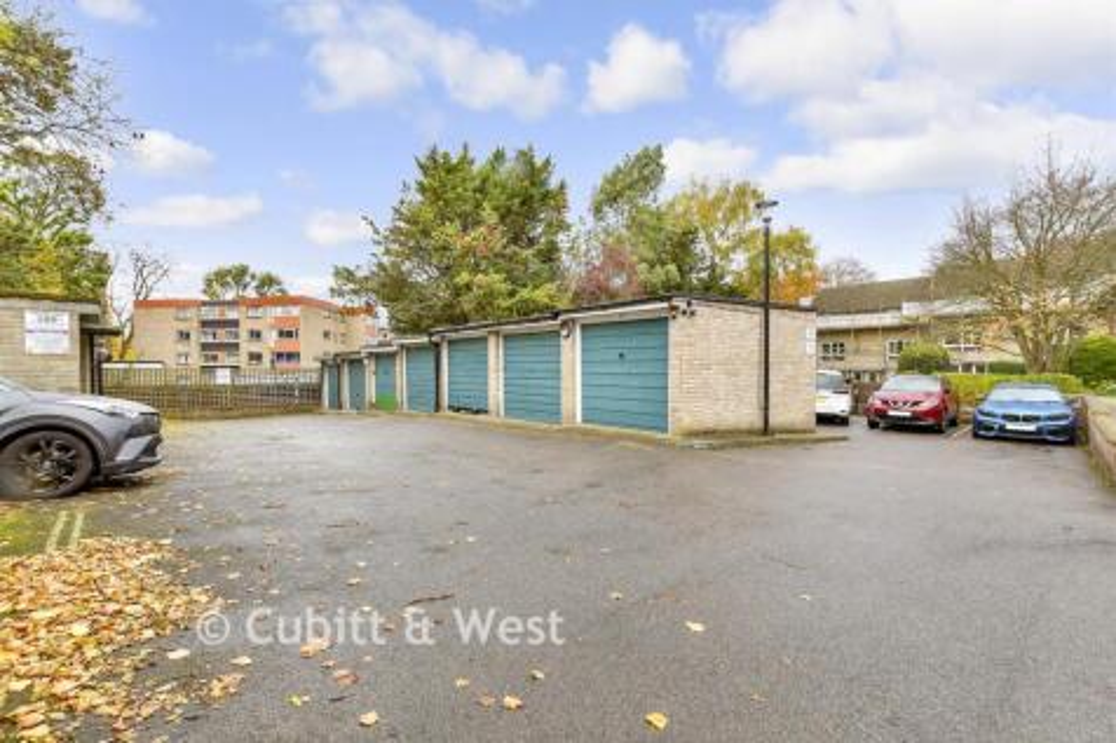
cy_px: 372
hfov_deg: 100.4
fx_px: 465
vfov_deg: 77.3
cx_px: 558
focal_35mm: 15
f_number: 8
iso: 160
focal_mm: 10
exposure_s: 1/40
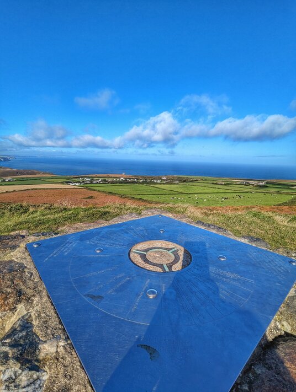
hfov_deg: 78.3
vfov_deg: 94.4
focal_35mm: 16
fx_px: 182
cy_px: 196
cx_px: 148
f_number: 2.2
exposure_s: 1/1610
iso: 52
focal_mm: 2.35
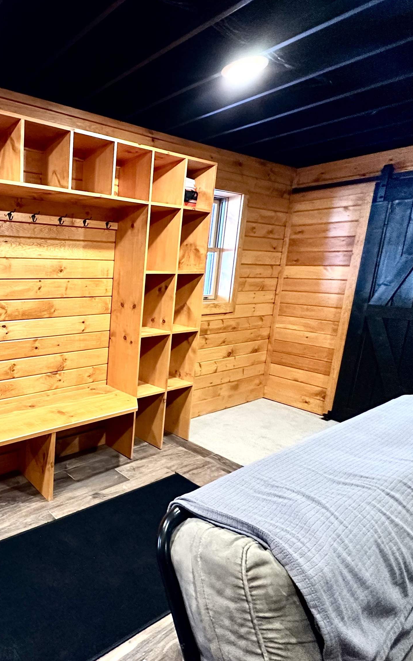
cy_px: 332
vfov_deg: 85.1
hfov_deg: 49.6
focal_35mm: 20
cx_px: 8
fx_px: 360
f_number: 2.2
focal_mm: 2.22
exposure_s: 1/60
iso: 500
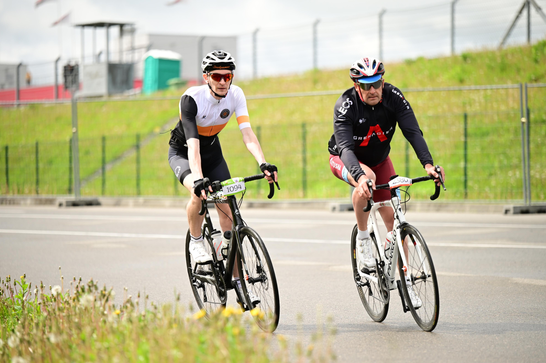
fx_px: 2501
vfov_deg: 8.3
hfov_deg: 12.5
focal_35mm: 165
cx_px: 271
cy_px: 183
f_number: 2.8
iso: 200
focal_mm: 160
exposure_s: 1/1600
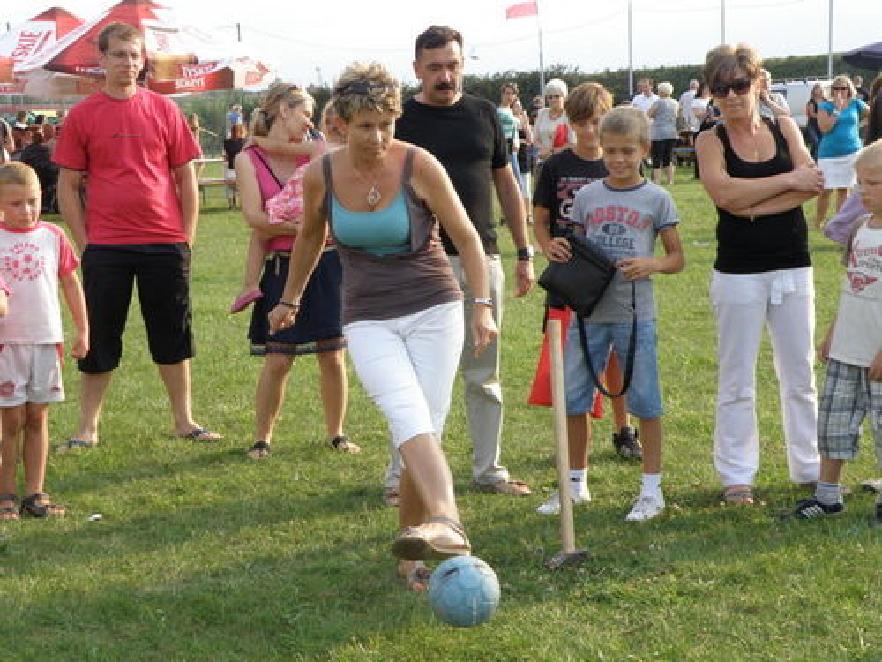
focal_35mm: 75
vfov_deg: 19.6
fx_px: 1911
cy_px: 331
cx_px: 441
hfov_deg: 26.0
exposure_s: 1/500
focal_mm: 13.38
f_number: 3.8
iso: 160
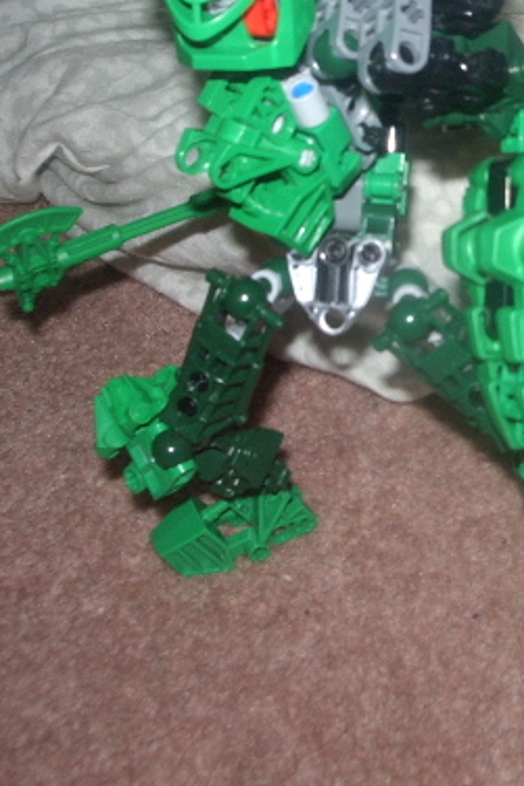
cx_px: 443
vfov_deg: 32.2
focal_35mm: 62
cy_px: 297
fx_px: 1352
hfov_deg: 21.6
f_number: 4.3
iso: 100
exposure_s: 1/40
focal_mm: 5.8
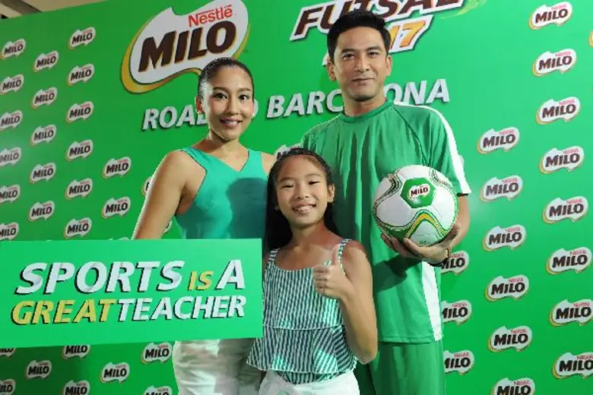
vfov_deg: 45.0
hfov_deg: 63.7
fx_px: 478
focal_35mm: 29
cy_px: 198
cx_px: 296
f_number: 4.5
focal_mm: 29
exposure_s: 1/160
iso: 1600
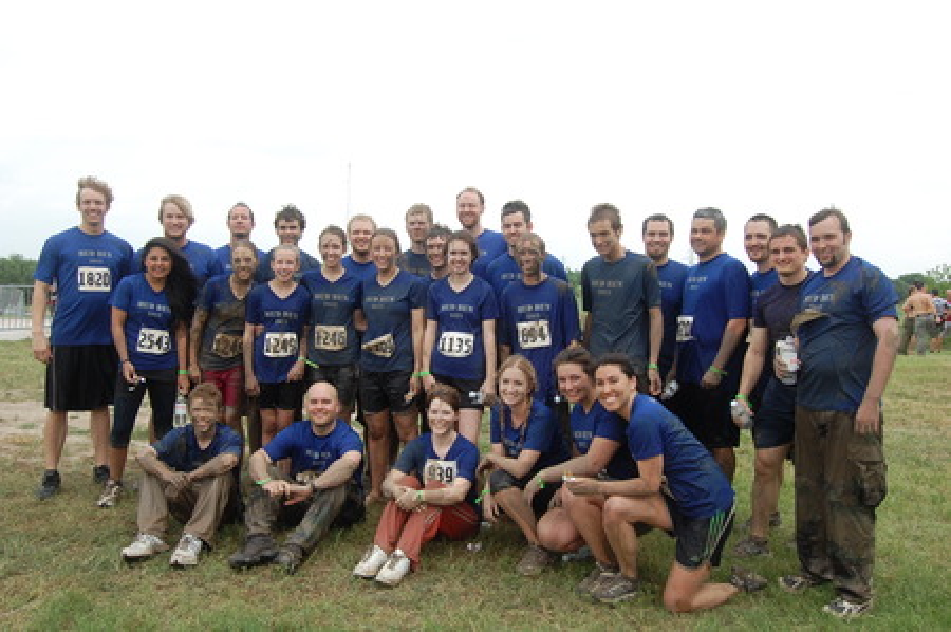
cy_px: 316
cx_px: 476
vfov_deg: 43.5
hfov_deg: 62.0
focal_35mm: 30
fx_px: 792
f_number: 8
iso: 200
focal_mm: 20
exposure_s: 1/200
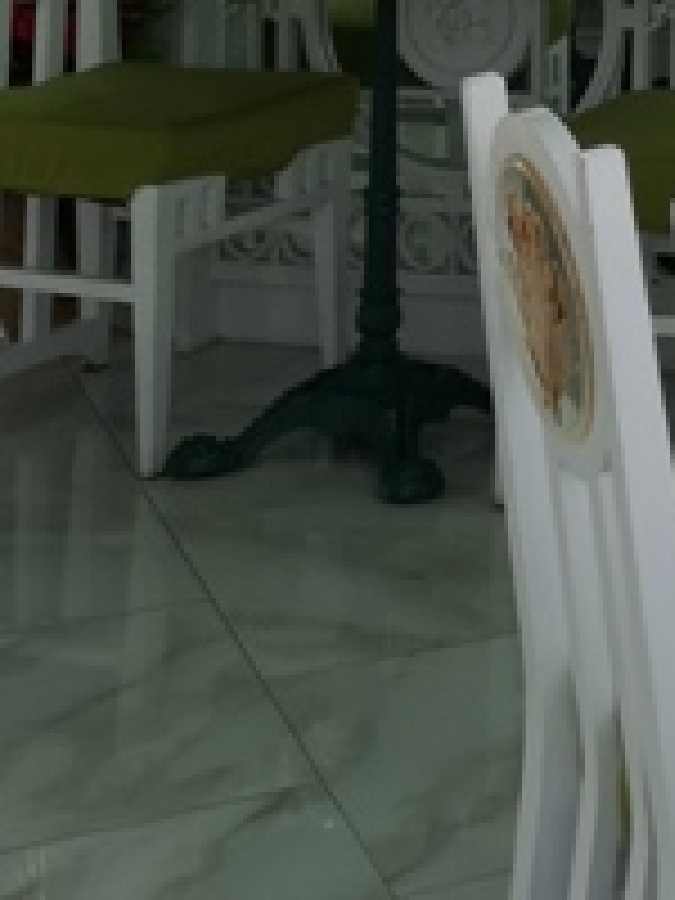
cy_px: -504
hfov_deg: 12.4
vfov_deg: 16.4
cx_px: 1260
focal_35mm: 108
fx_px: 2808
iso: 50
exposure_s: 1/392
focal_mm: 3.95
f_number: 1.8
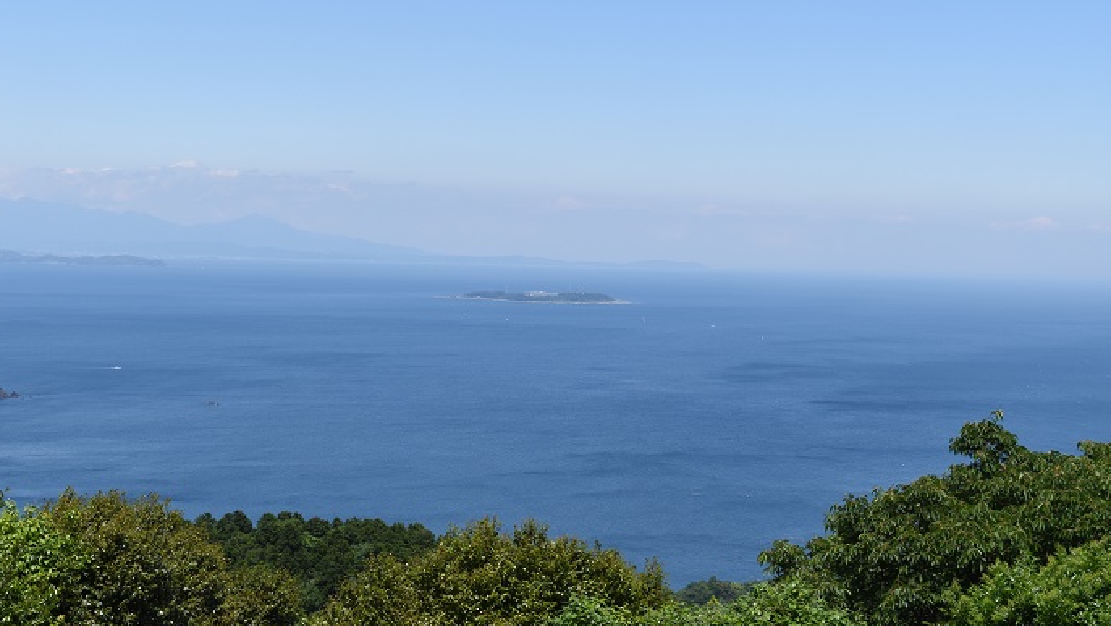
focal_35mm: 64
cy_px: 309
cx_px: 547
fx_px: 1886
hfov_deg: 32.8
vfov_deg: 18.8
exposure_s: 1/500
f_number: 11
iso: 200
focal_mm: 40
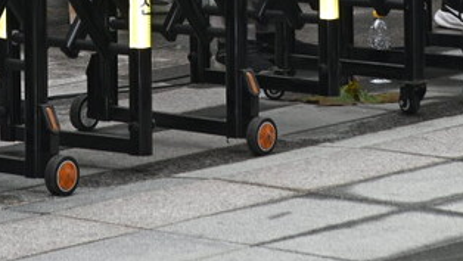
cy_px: -333
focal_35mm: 273
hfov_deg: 7.9
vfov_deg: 4.4
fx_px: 3353
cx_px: 56
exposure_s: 1/125
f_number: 4.5
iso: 200
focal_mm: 64
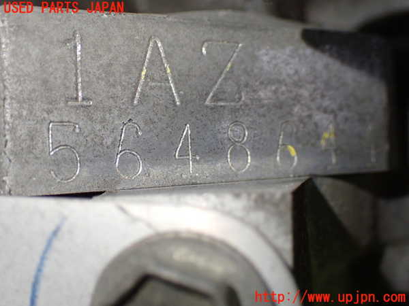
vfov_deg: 29.1
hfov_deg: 38.2
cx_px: 204
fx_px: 591
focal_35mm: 50
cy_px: 153
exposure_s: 1/200
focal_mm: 9.01
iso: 640
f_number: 3.2
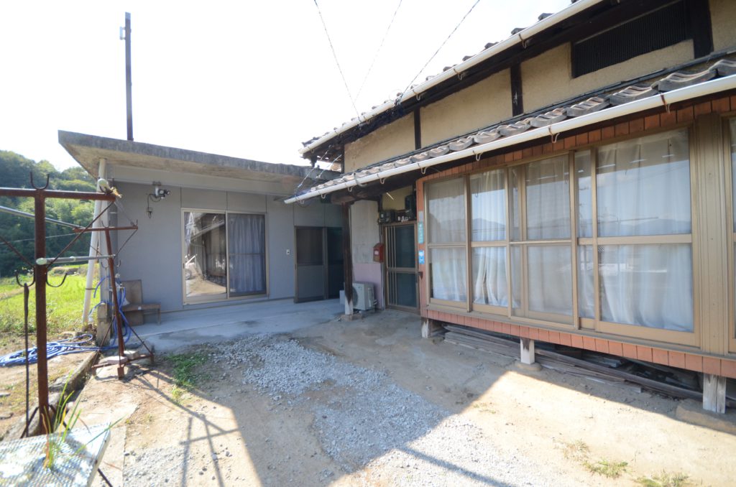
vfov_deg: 77.1
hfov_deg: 100.5
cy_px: 244
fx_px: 306
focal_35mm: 15
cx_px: 368
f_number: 5.6
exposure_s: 1/1000
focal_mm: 10
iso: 800
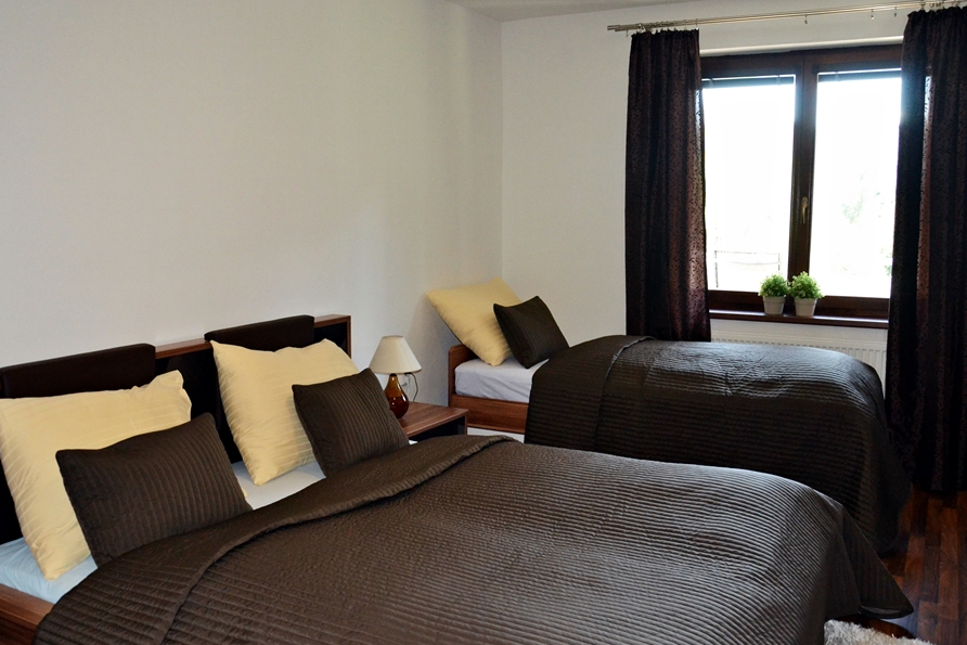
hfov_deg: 60.1
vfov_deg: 42.3
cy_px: 339
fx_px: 833
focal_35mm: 31
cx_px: 430
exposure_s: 1/160
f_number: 3.5
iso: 1600
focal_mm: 18
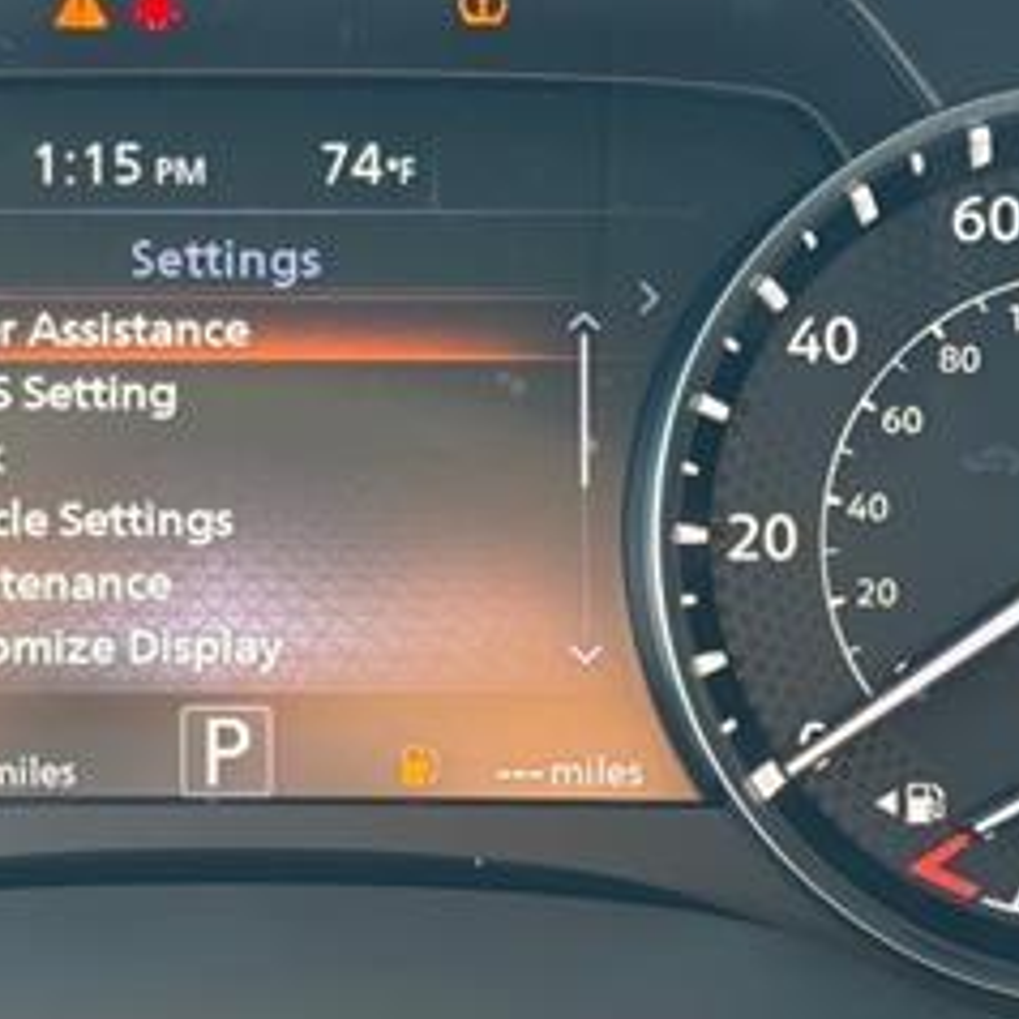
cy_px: 544
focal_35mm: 114
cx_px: 167
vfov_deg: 15.3
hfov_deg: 15.2
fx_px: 3797
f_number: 1.78
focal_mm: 6.76
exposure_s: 1/113
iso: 100
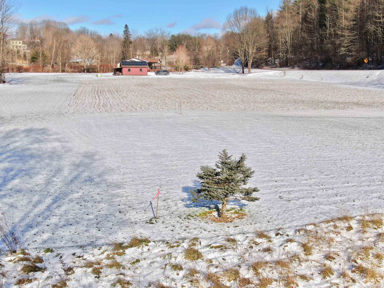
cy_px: 144
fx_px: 532
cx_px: 192
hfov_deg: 39.7
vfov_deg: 30.3
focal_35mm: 48
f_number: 3.8
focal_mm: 8.6
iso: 100
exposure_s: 1/1250
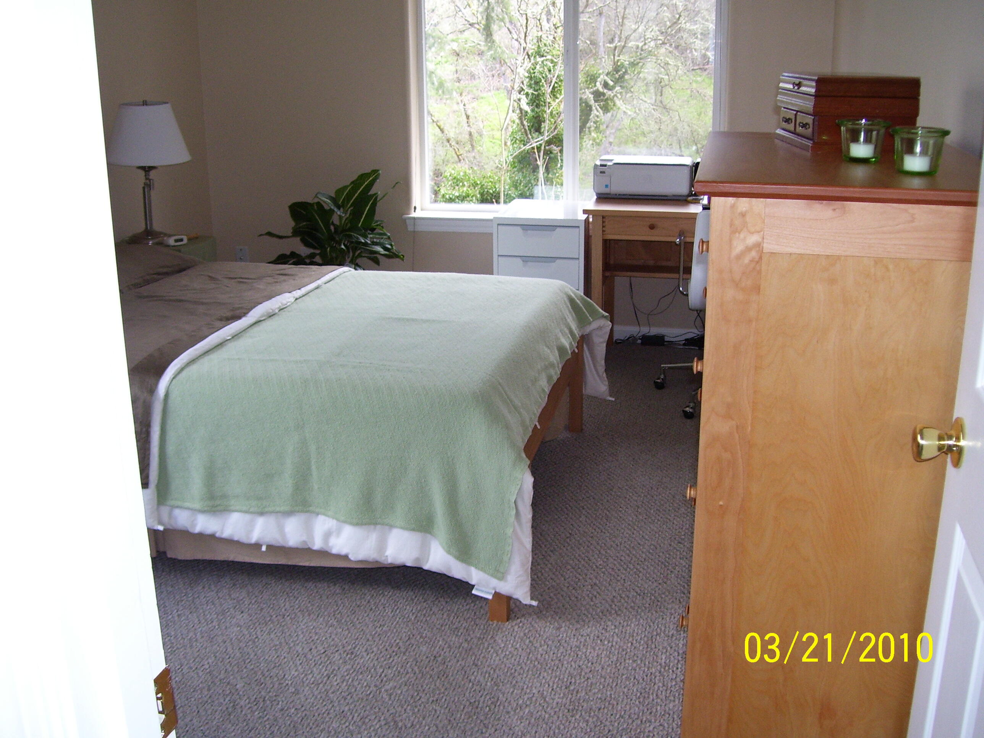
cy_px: 369
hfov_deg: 50.1
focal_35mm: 37
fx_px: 1052
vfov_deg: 38.7
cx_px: 492
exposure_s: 1/60
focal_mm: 6
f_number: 2.7
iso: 125
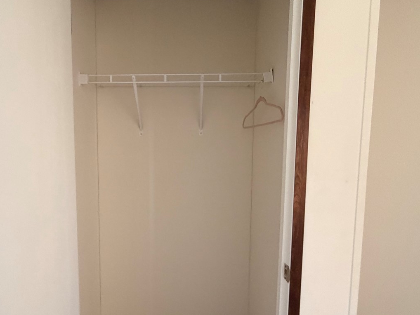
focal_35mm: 22
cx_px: 170
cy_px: 176
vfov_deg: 60.9
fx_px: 267
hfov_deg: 75.6
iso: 400
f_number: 2.2
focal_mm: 2.22
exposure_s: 1/60
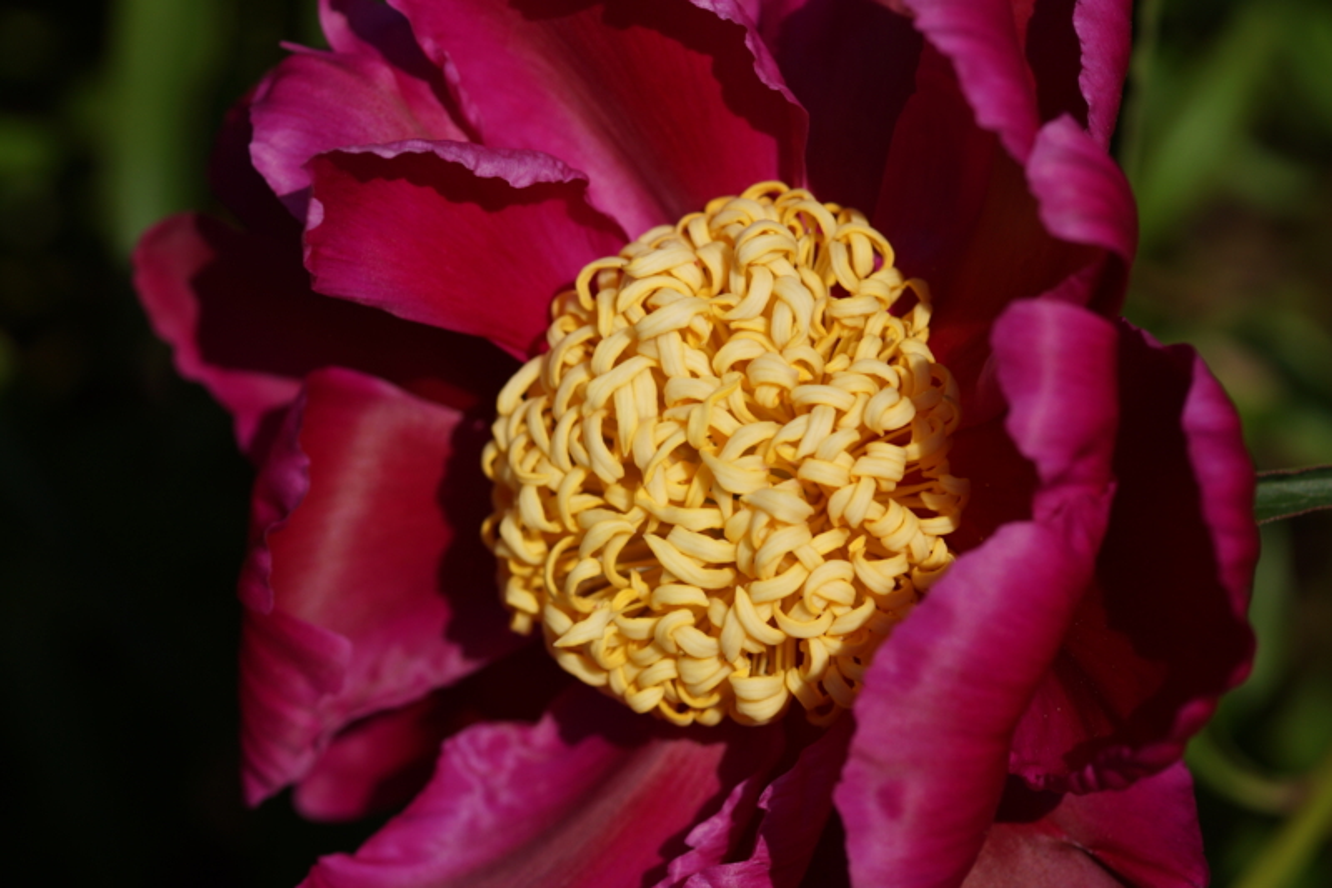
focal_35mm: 150
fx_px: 5548
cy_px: 444
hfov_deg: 13.7
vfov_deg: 9.1
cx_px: 666
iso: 100
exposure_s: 1/1000
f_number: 5
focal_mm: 100
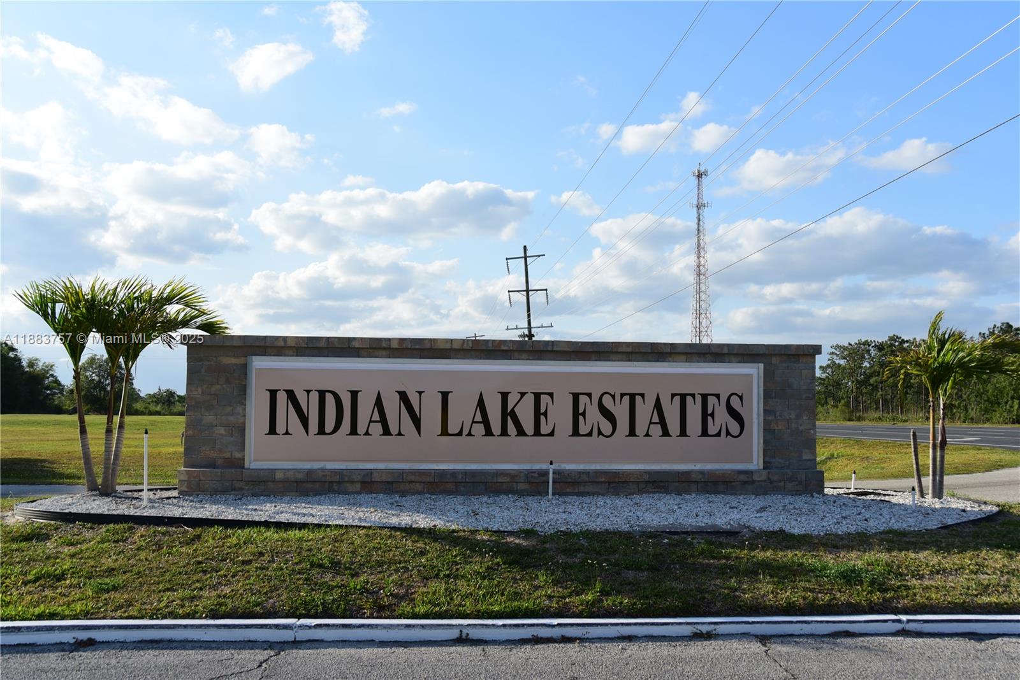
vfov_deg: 37.9
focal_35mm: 35
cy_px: 340
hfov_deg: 54.4
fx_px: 992
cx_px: 510
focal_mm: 35
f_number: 11
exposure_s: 1/800
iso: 400
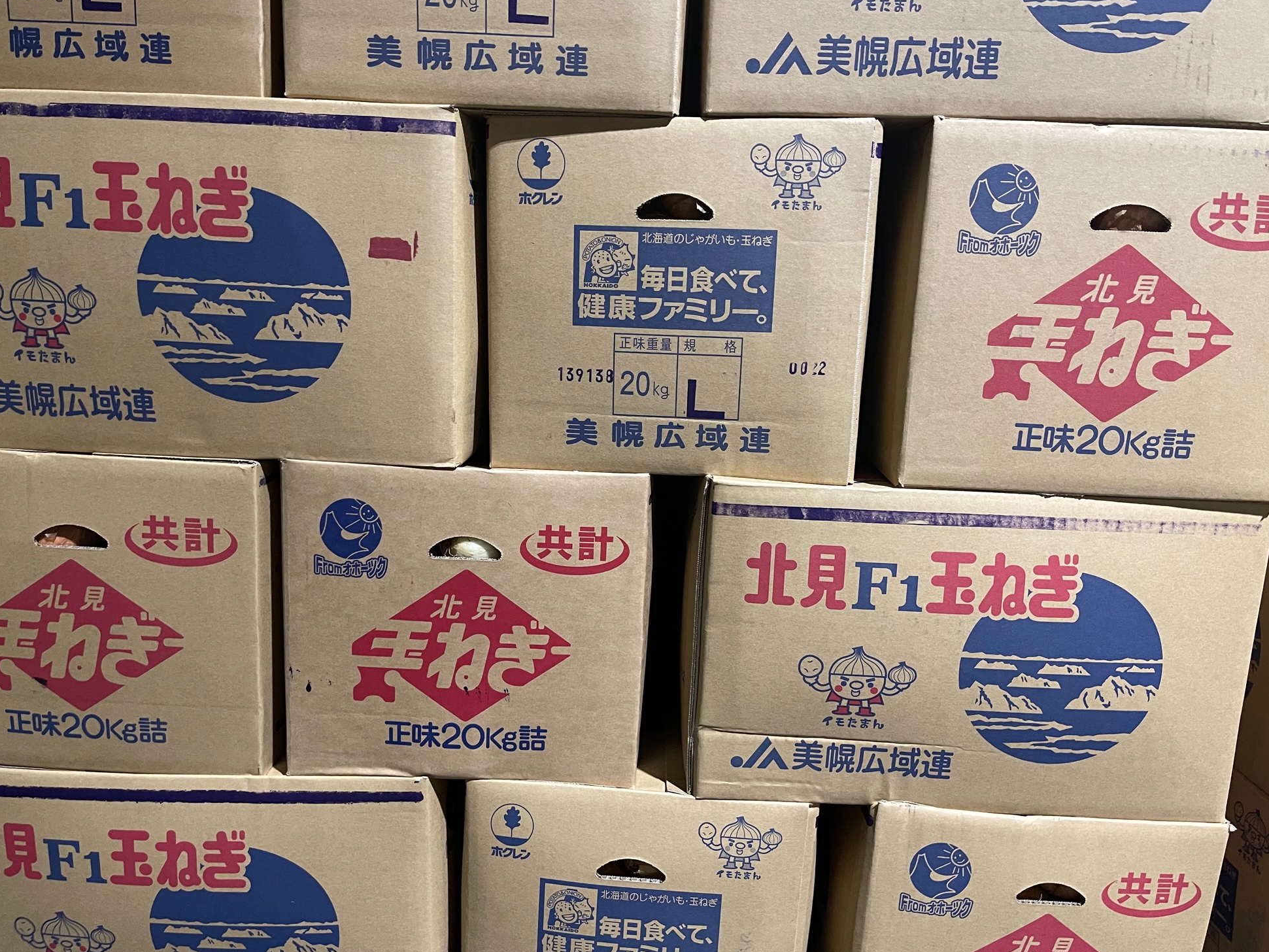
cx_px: 625
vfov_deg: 51.3
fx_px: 990
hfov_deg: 65.3
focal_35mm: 27
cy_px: 460
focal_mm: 5.1
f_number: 1.6
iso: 500
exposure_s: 1/52
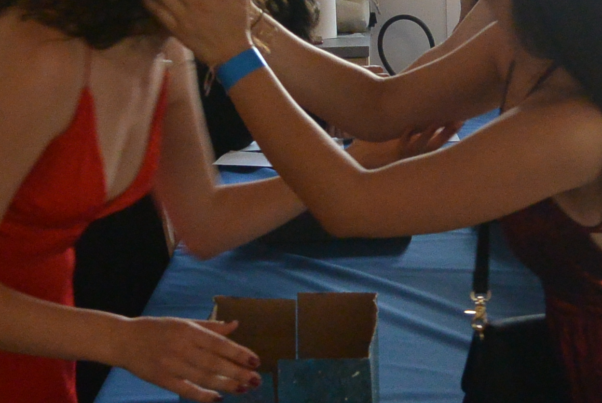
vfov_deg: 15.1
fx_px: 1507
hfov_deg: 22.4
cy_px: 84
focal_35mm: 90
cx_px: 445
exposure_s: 1/60
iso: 900
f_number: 3.5
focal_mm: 11
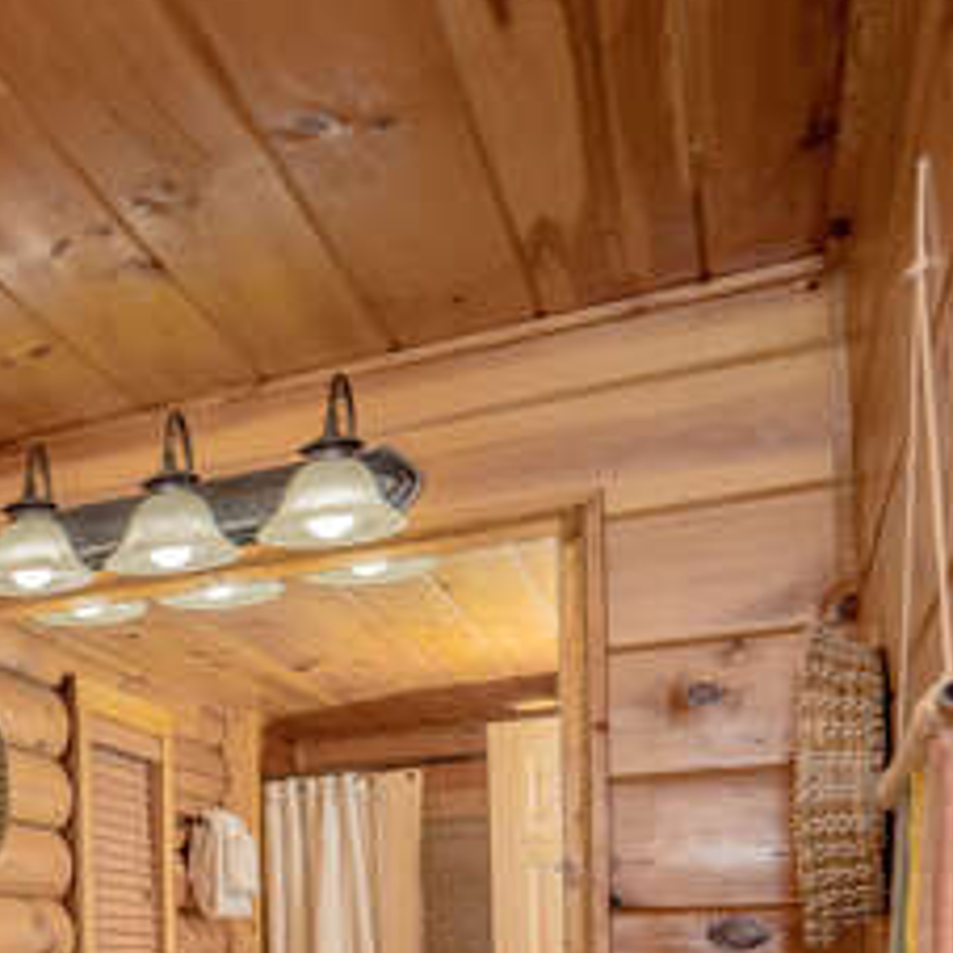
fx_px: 1433
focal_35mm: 46
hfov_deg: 25.3
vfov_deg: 33.8
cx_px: -554
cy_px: 940
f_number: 10
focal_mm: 16
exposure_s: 1/200
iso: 800
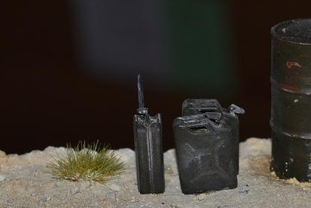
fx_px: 2070
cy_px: 184
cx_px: 270
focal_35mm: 239
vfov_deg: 5.7
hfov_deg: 8.6
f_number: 8
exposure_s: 1/60
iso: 100
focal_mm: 55
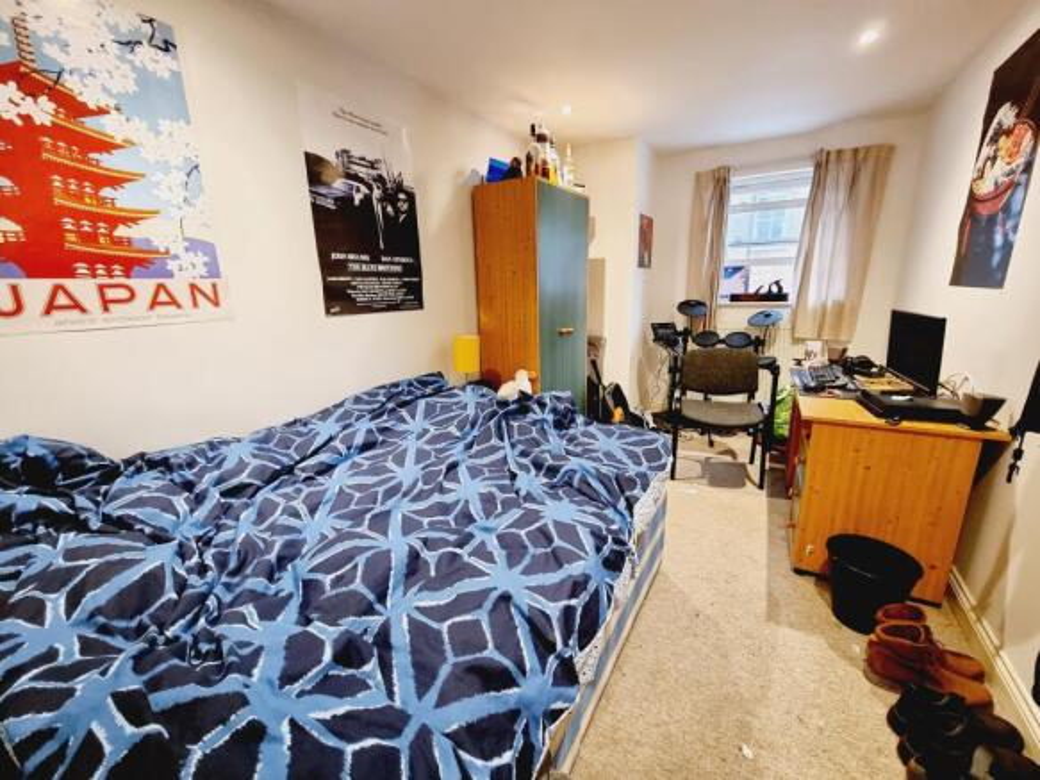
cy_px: 390
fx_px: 390
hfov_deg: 106.2
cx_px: 520
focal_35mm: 13
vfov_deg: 89.9
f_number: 2.2
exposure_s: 1/33
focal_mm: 2.2
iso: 500
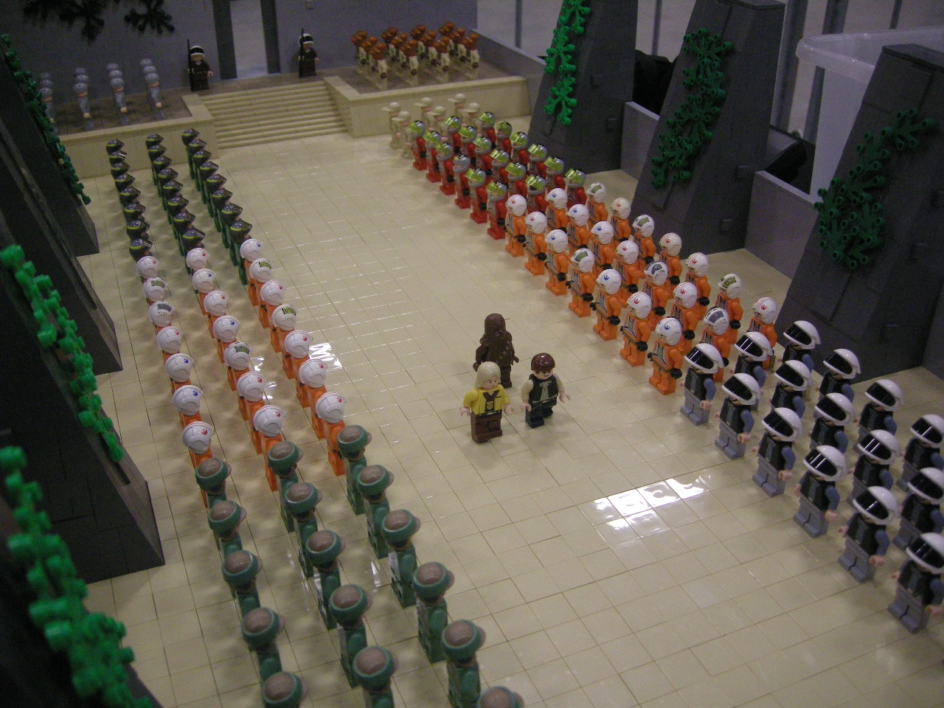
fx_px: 982
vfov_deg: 39.7
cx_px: 472
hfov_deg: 51.4
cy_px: 354
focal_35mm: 36
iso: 400
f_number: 2.7
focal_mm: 7.5
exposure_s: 1/42
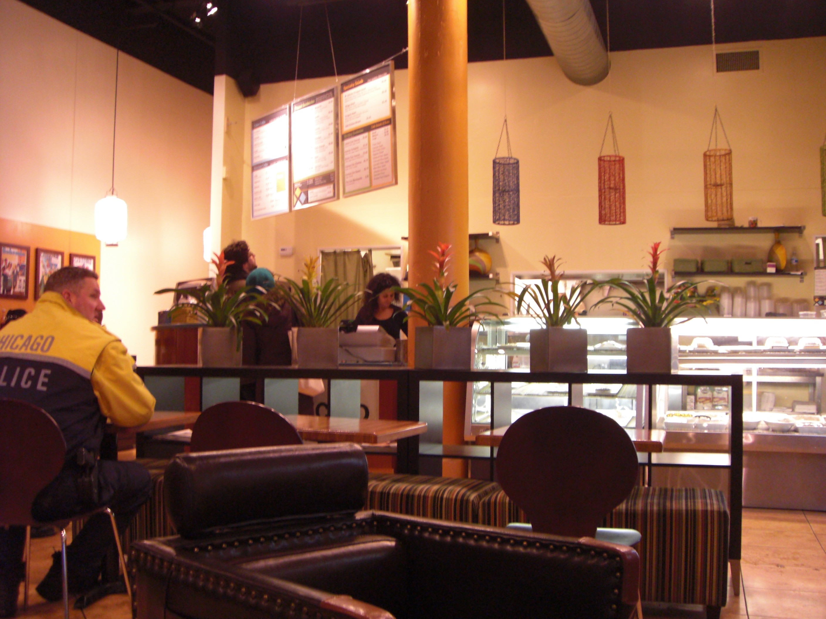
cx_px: 413
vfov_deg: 37.7
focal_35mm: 38
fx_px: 907
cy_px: 310
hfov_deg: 49.0
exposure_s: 1/13
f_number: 2.7
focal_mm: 6.2
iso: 200
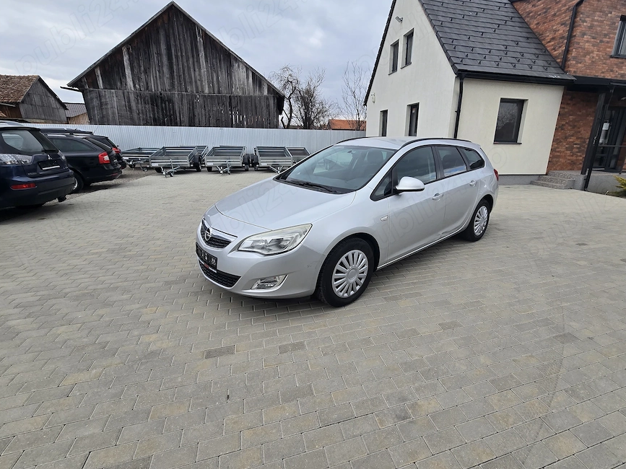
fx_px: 271
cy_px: 217
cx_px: 344
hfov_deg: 97.9
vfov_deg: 81.6
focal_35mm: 15
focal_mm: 2.2
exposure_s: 1/468
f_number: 2.2
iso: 50
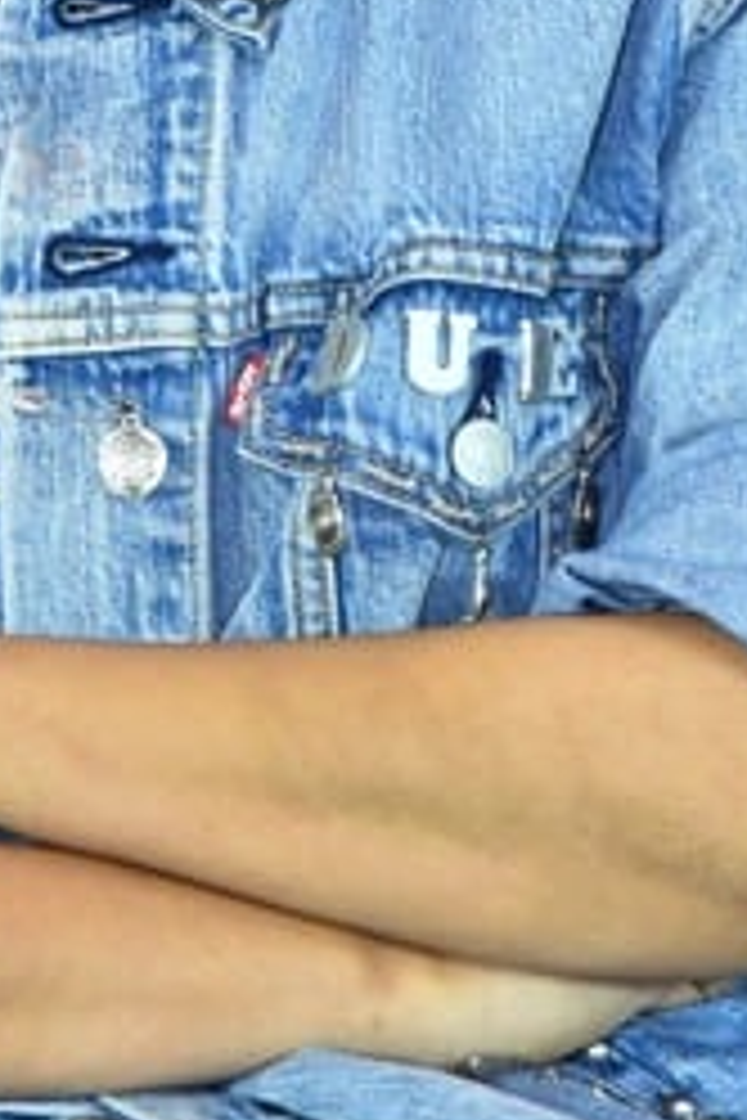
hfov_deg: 3.0
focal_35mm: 462
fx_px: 14379
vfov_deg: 4.5
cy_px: 40
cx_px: 86
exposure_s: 1/125
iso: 2000
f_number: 4.5
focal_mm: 120
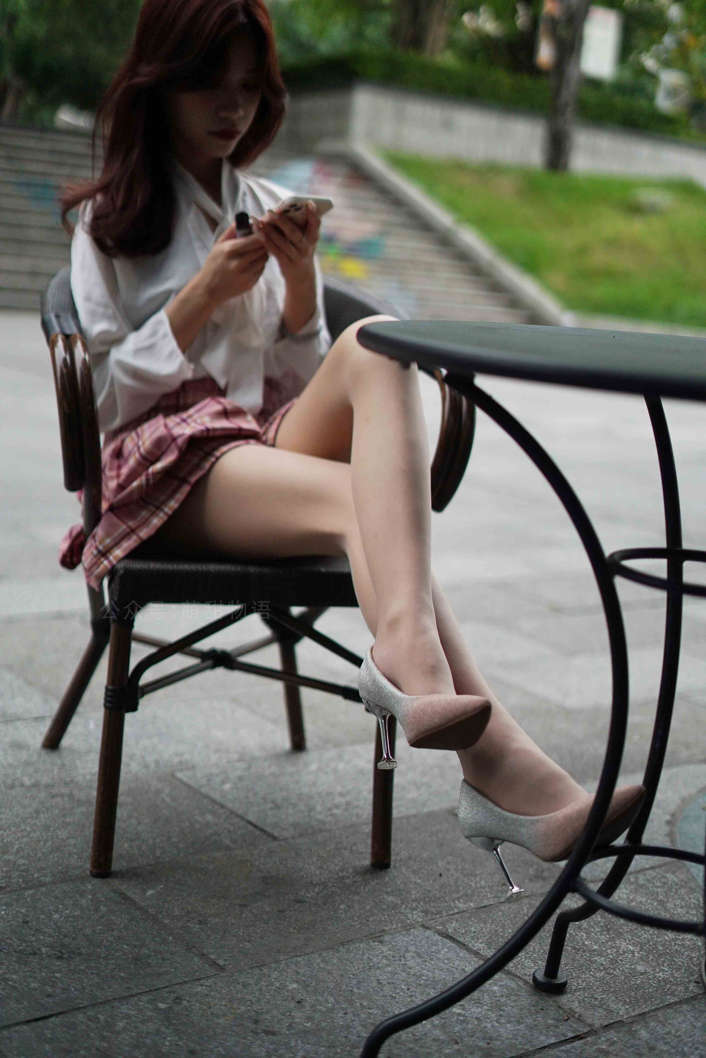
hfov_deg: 27.0
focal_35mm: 50
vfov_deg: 39.6
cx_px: 353
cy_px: 529
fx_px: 1469
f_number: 1.8
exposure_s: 1/5000
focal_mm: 50
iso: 800
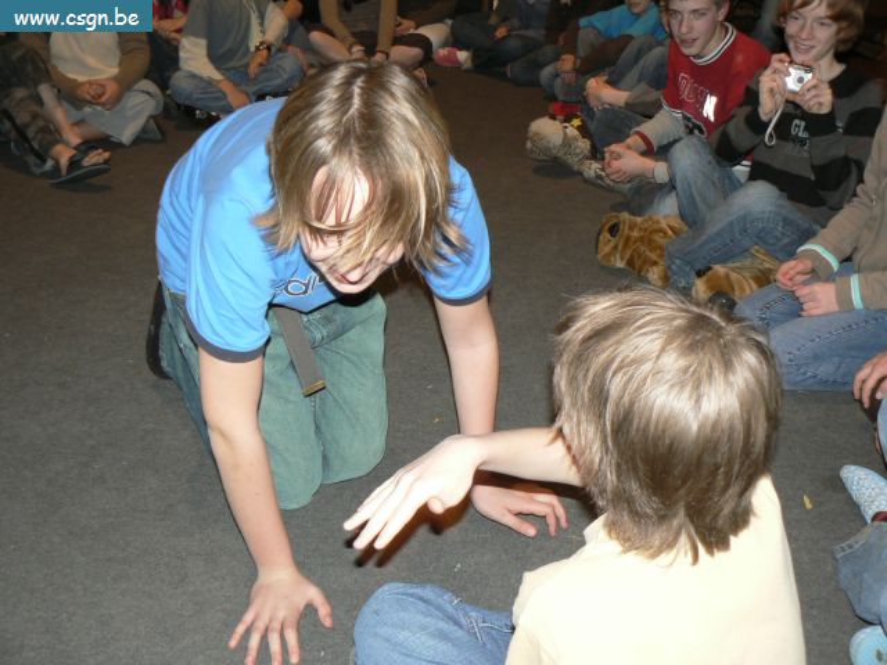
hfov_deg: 51.4
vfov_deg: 39.7
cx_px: 444
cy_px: 332
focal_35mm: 36
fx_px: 922
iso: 100
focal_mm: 6
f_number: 2.8
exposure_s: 1/30
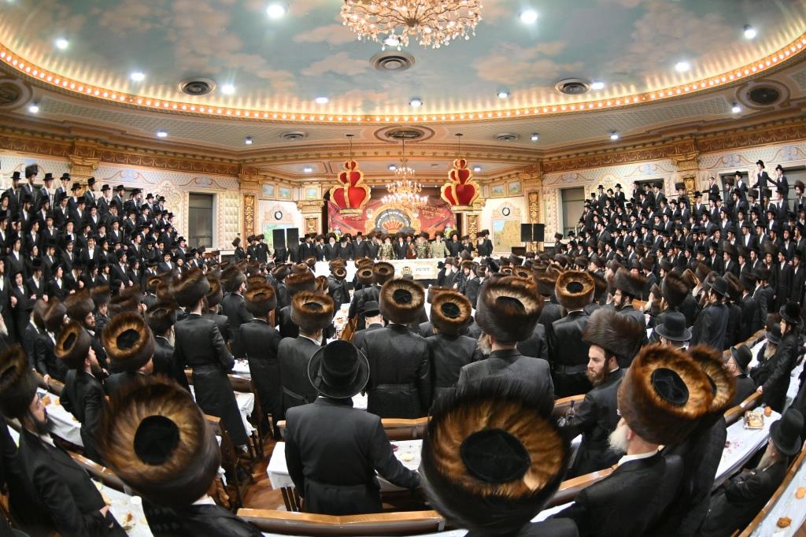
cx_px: 403
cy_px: 268
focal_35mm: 15
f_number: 4
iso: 500
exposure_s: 1/320
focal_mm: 10.5
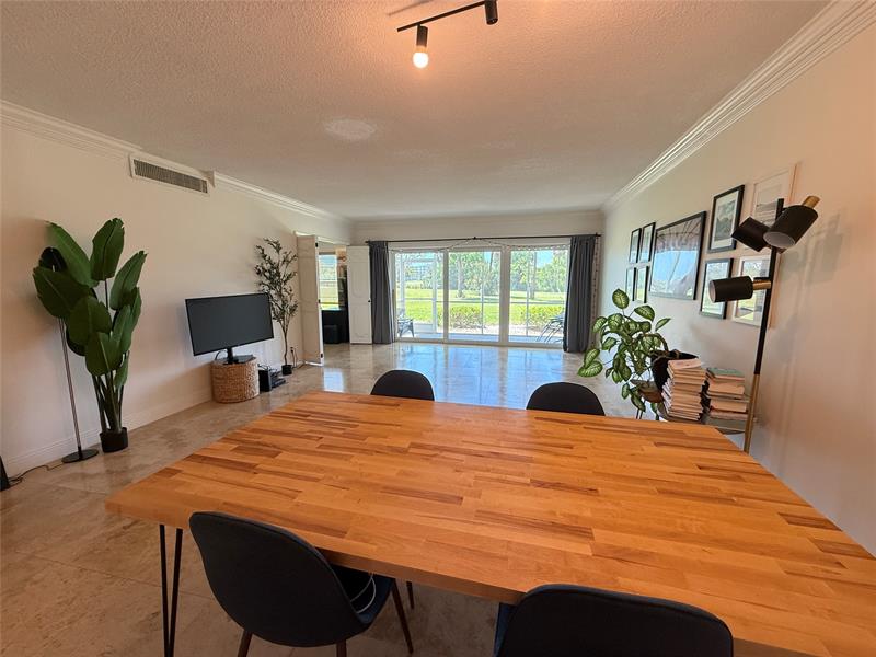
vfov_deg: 85.7
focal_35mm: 14
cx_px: 438
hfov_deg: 102.1
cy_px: 328
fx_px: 354
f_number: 2.2
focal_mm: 2.22
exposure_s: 1/120
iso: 200
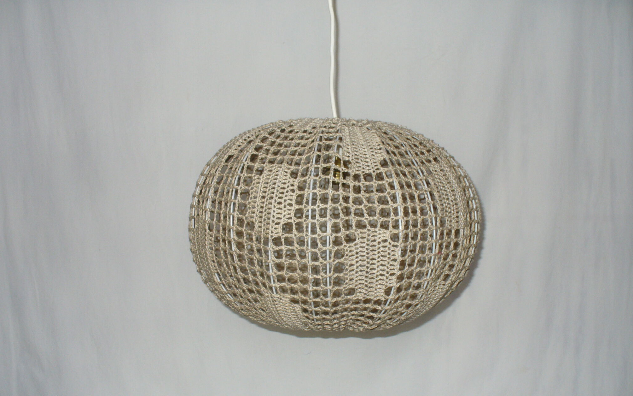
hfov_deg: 49.3
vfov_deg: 32.0
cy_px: 201
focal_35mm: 40
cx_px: 321
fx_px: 690
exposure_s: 1/30
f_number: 2.8
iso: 100
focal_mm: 6.1
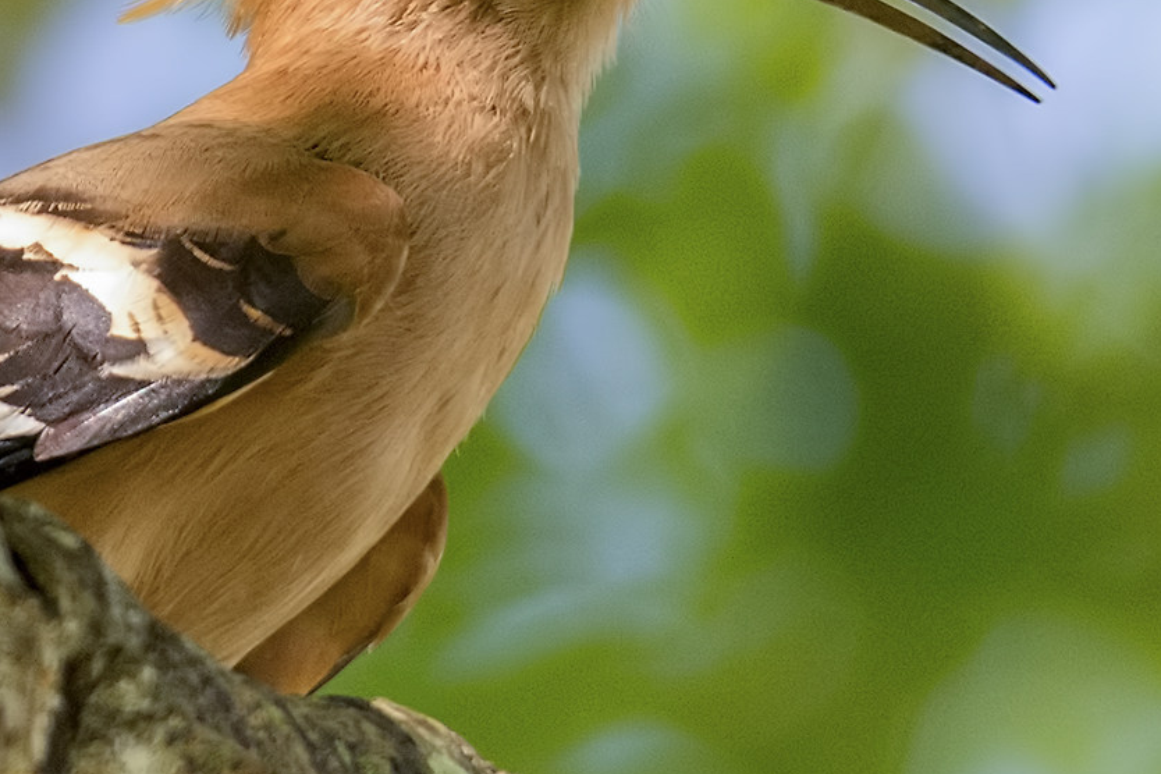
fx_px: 58432
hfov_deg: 1.1
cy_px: 226
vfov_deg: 0.8
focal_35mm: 1812
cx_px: 678
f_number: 6
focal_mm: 420
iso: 1600
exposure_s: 1/400
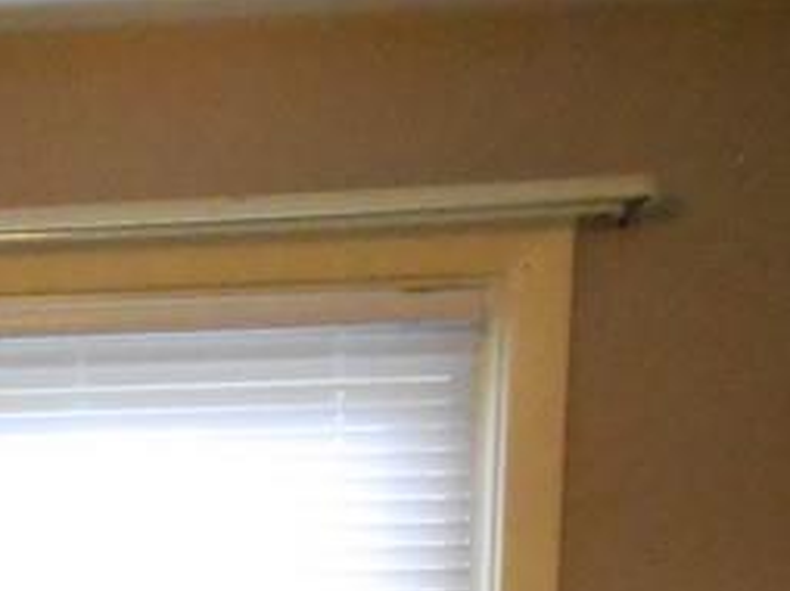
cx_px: -426
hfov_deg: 16.8
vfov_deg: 12.6
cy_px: 1138
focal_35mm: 105
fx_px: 2394
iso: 800
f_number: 3.5
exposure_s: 1/80
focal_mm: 4.6
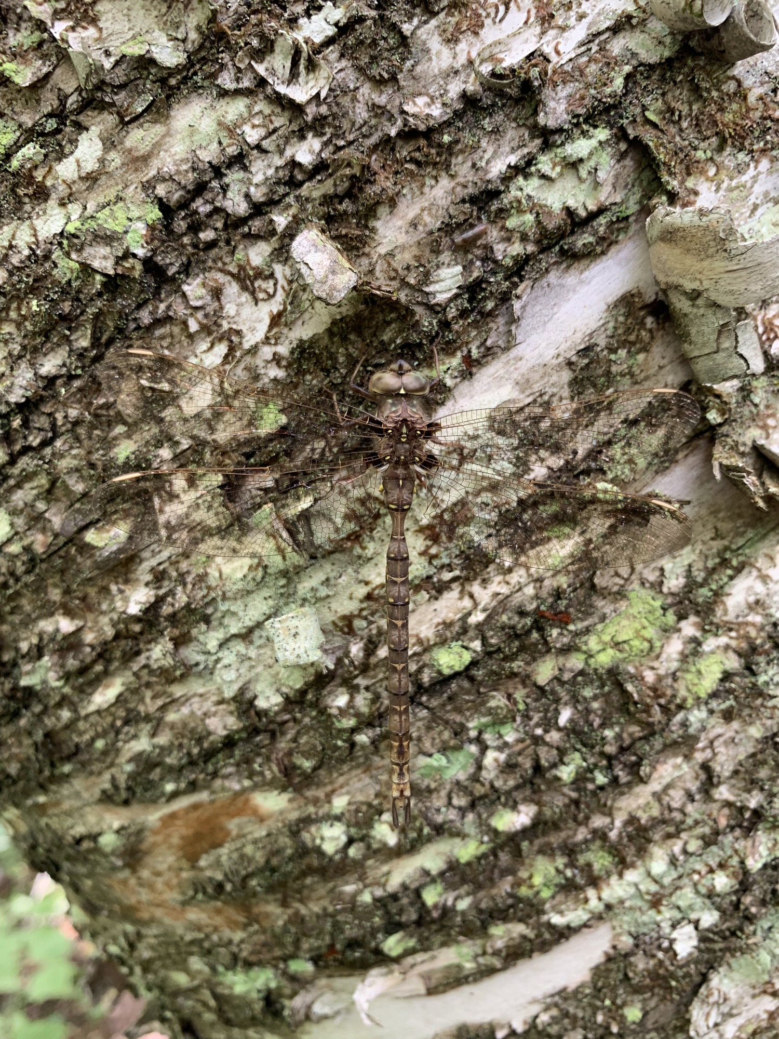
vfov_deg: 67.3
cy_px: 520
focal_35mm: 26
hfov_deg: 53.1
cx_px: 390
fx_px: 780
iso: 100
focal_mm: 4.25
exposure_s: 1/72
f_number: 1.8
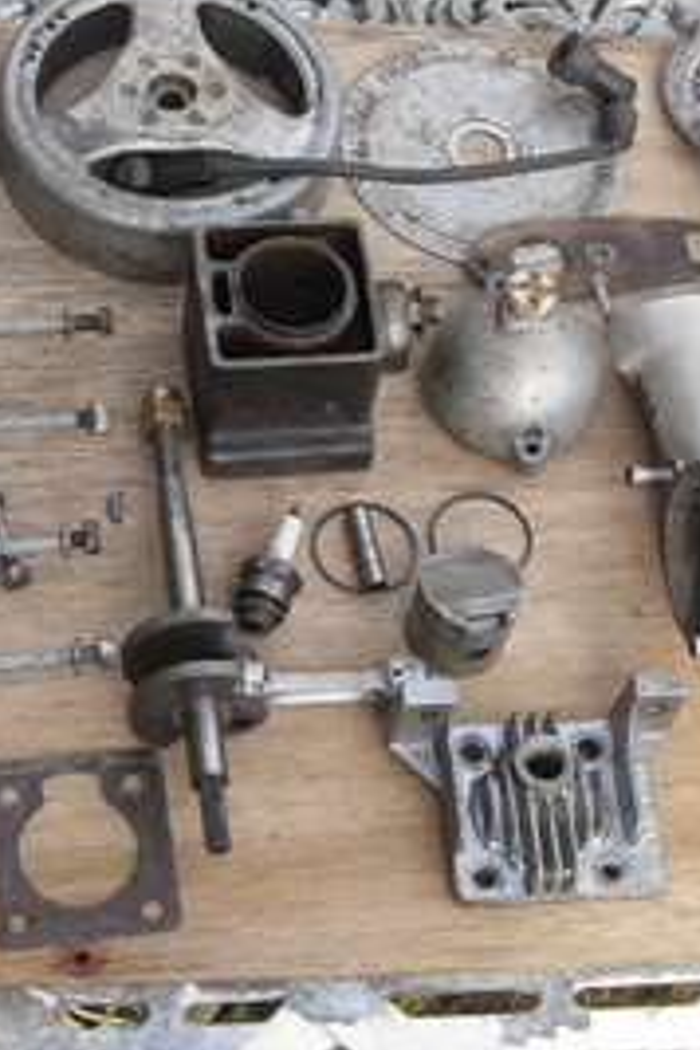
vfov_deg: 26.0
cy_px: 484
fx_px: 2275
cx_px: 263
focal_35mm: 78
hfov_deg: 17.5
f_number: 3.4
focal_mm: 8.4
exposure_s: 1/125
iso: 80
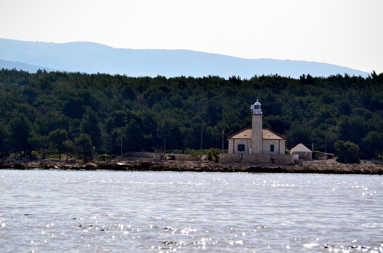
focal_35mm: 270
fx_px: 2866
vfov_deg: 5.1
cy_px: 126
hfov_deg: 7.6
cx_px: 192
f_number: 5
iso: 720
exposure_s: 1/8000
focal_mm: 180
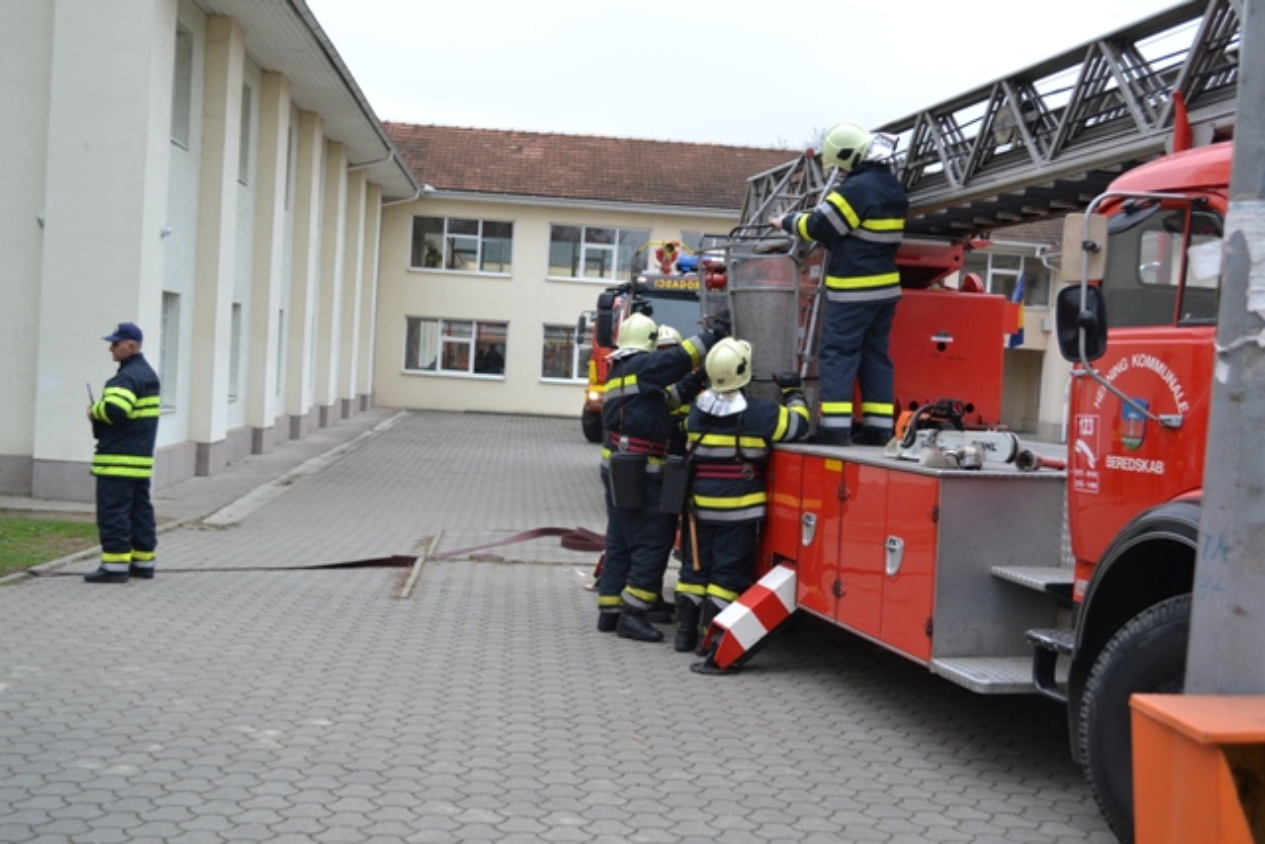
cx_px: 632
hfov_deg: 49.5
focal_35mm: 39
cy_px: 422
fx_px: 1371
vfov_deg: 34.2
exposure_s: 1/125
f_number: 5.6
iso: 360
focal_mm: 26
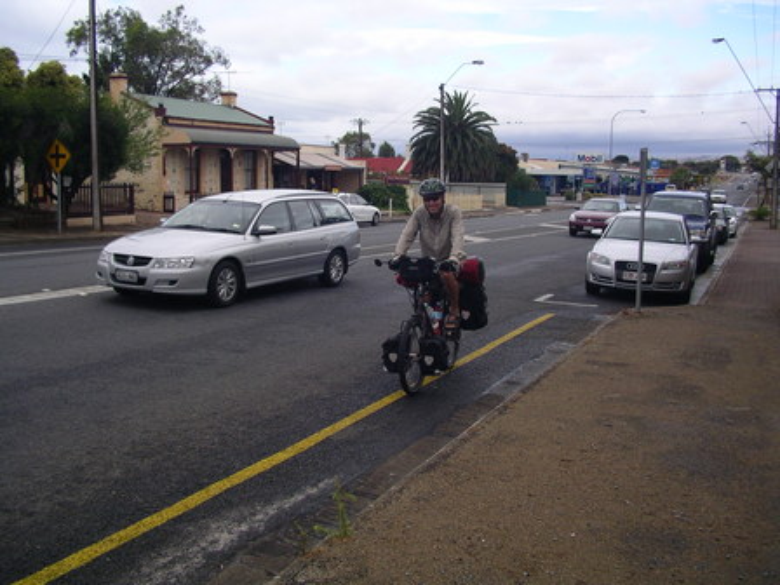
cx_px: 390
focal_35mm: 37
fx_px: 834
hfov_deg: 50.1
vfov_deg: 38.7
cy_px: 292
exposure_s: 1/400
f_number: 2.8
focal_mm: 5.7
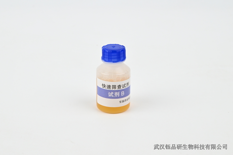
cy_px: 78
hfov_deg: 27.0
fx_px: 485
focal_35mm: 75
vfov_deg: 18.2
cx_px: 116
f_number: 11
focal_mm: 50
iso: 800
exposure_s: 1/160
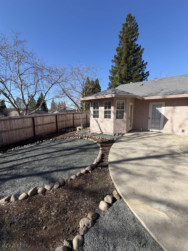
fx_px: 101
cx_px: 94
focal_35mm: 14
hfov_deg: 85.7
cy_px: 126
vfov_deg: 102.1
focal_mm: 2.22
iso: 32
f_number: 2.2
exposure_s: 1/770
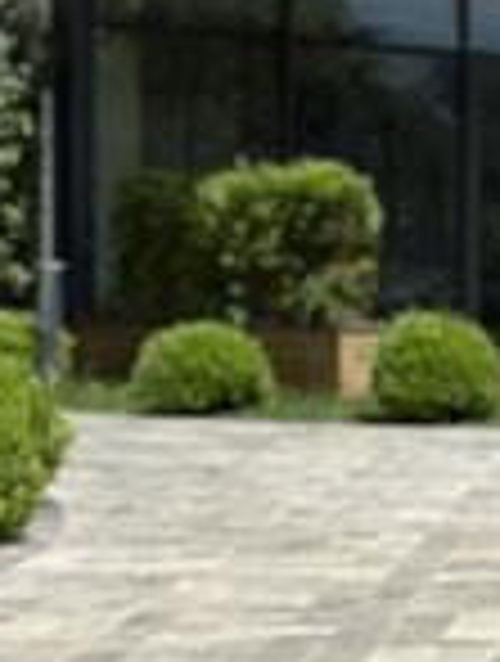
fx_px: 3164
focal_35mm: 165
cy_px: 405
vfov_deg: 11.9
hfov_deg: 8.8
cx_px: 802
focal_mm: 6.86
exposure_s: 1/7634
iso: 80
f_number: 1.78
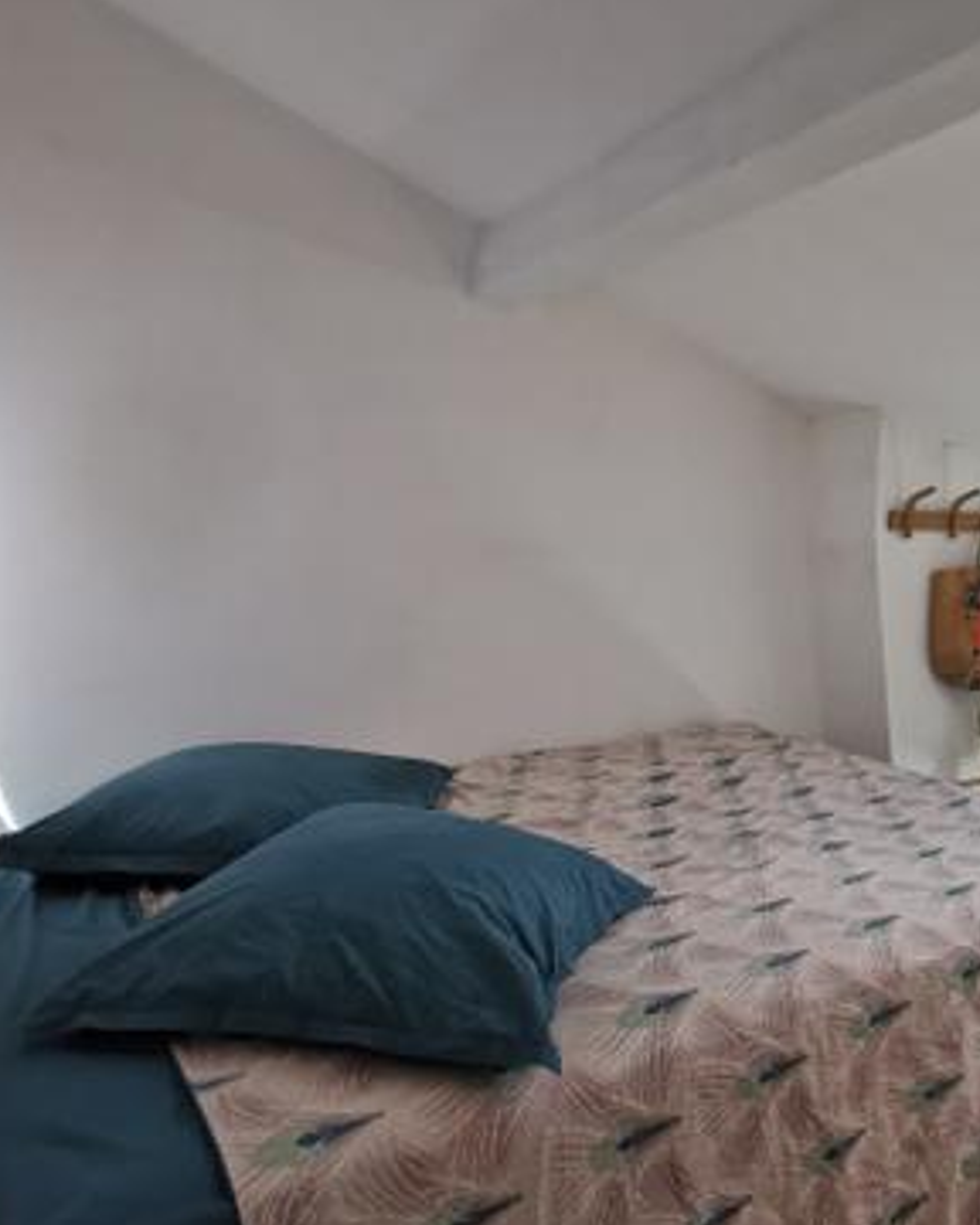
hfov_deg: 53.0
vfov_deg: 66.0
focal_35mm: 26
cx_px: 711
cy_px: 650
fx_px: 943
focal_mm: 2.35
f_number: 2.2
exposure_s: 1/120
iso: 200
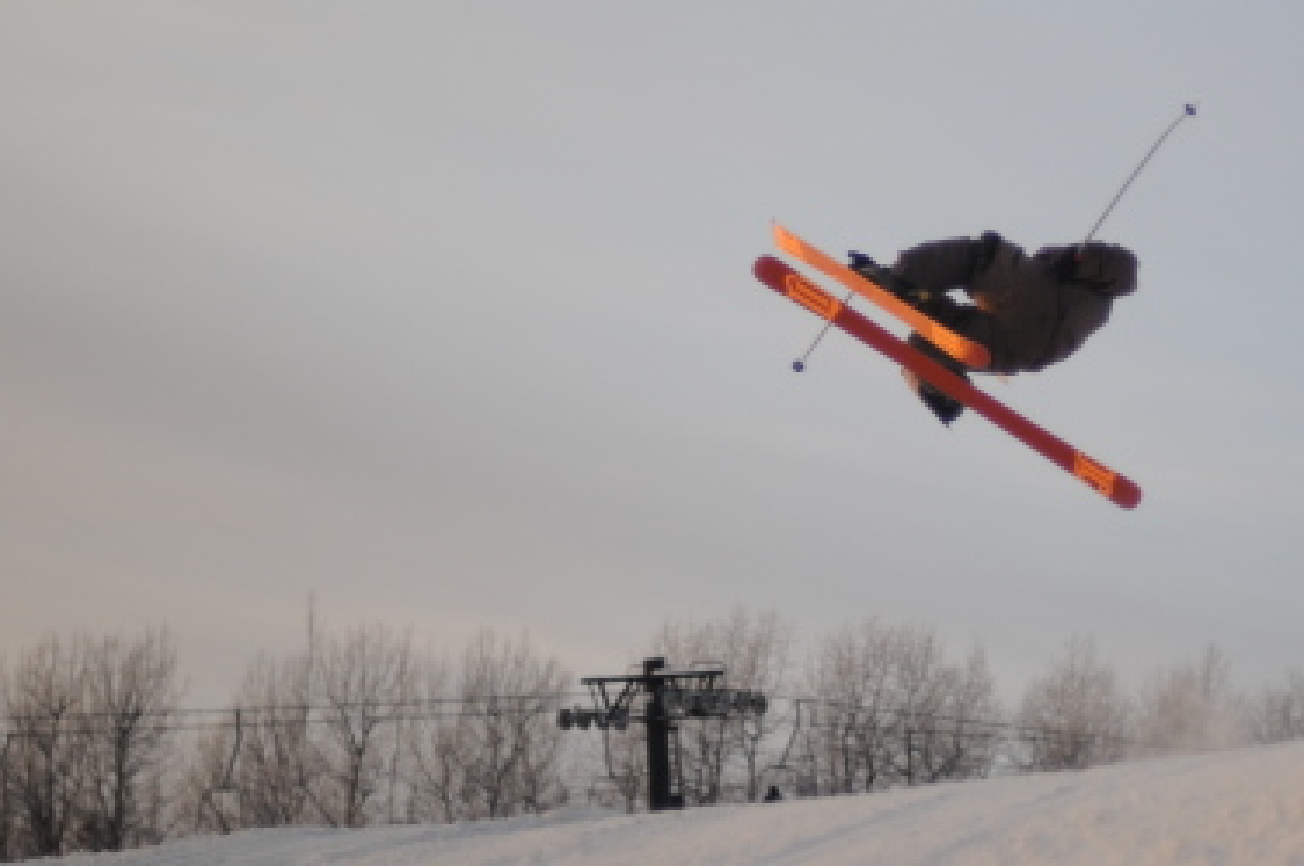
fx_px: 4630
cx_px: 998
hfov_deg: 15.9
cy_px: 381
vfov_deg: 10.7
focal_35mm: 128
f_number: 1.4
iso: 360
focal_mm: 50
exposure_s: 1/8000
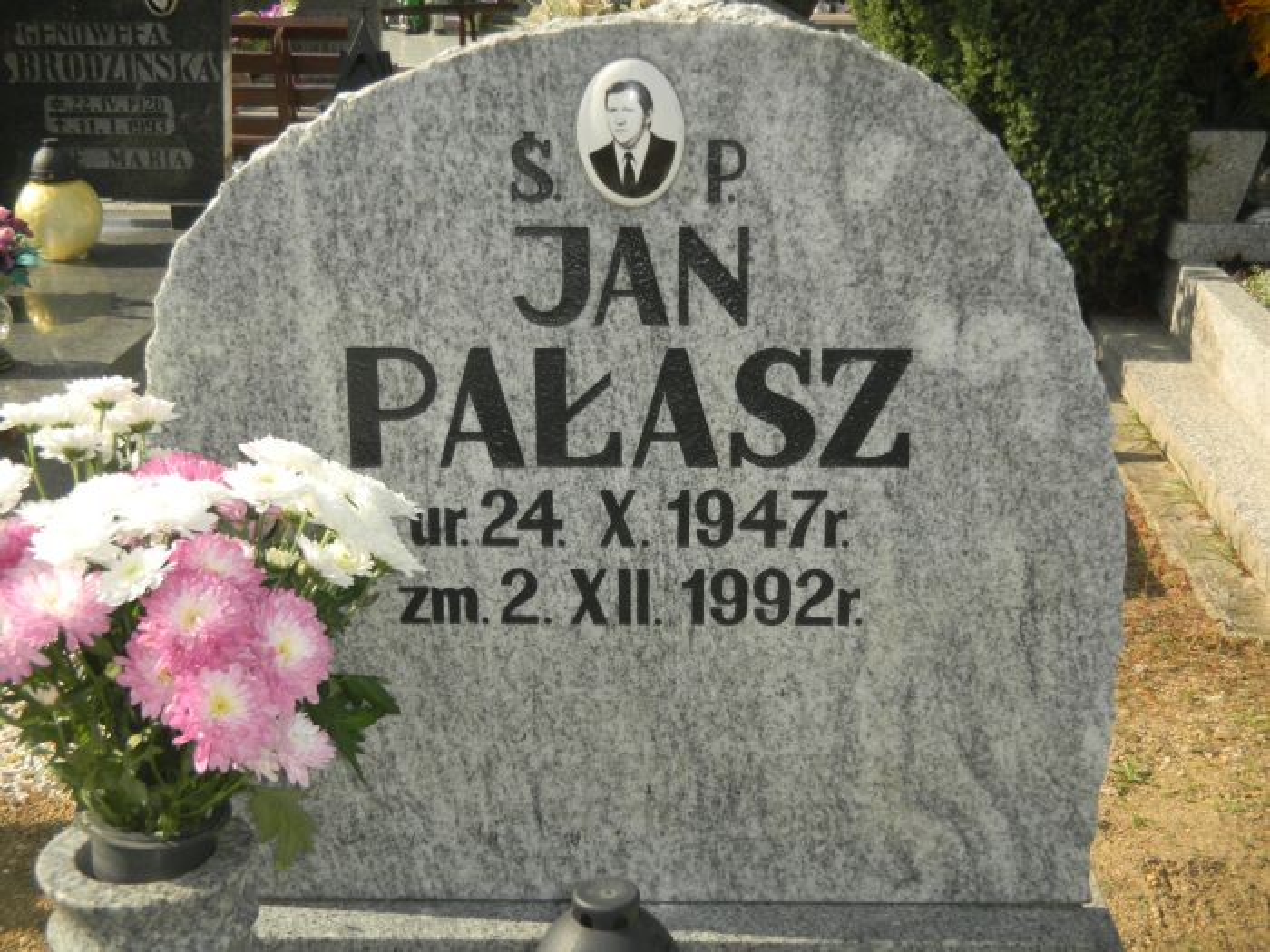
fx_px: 2018
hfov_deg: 34.9
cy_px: 476
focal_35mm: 55
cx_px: 635
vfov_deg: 26.6
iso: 80
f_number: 4.2
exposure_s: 1/397
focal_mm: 9.9
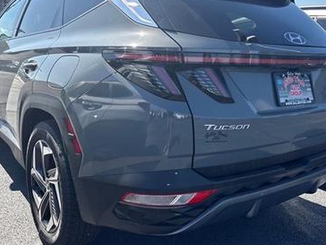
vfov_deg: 39.6
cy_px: 107
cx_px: 157
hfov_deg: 51.3
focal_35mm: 36
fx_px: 339
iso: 64
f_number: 1.6
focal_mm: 5.96
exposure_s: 1/2451
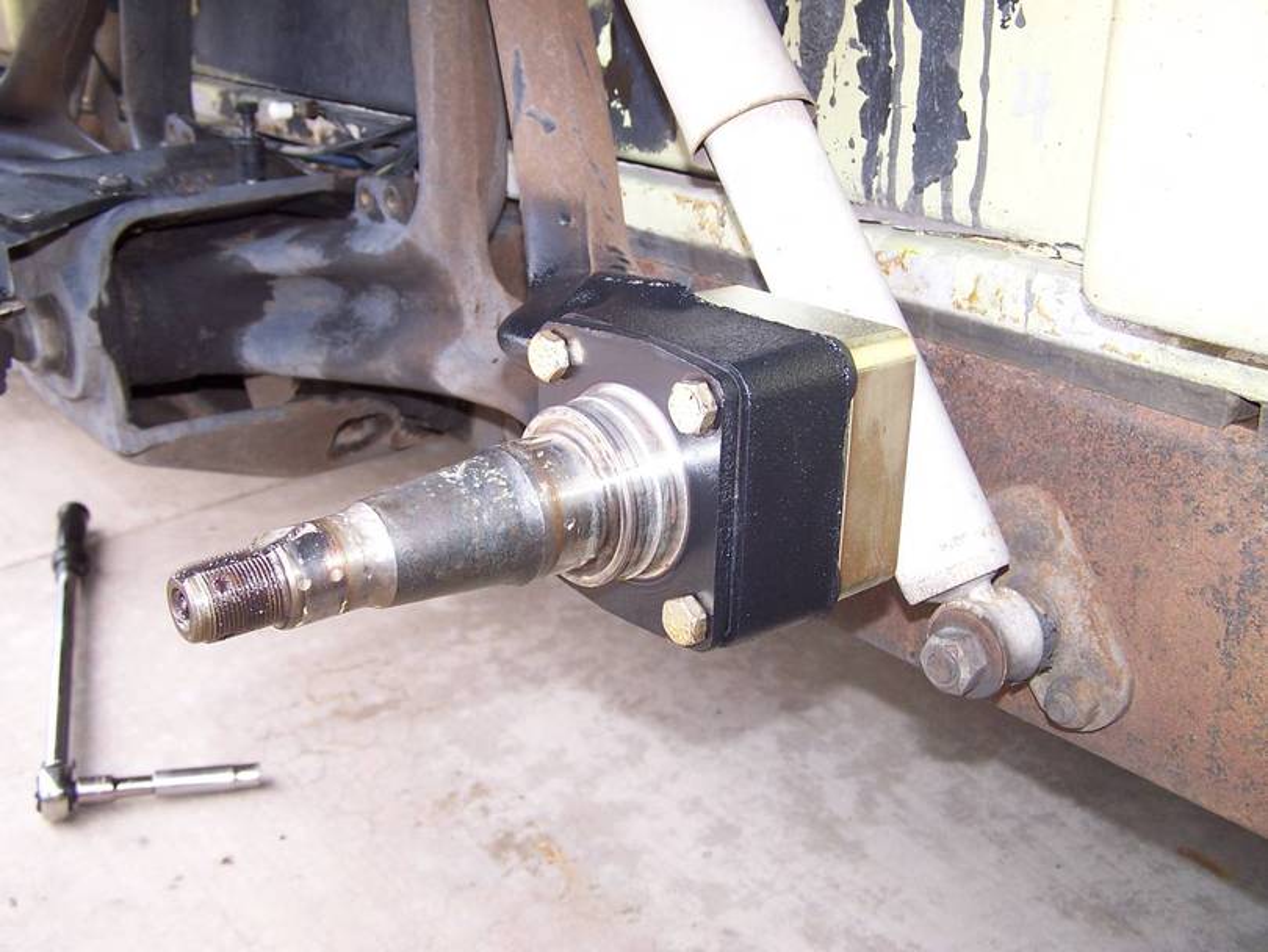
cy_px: 476
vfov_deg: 37.7
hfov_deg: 49.0
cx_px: 634
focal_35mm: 38
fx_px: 1392
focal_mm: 6.3
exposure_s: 1/60
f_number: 2.8
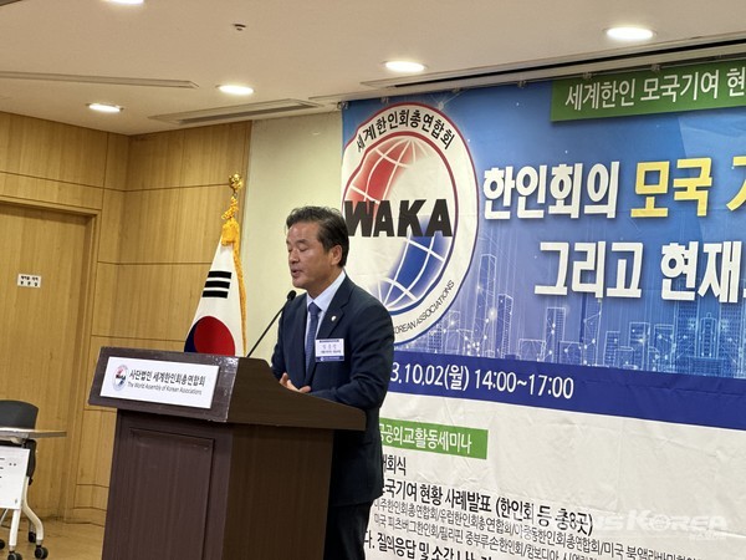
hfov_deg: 25.3
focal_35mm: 77
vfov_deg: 19.1
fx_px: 1659
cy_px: 280
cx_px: 373
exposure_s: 1/40
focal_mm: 9
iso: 250
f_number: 2.8
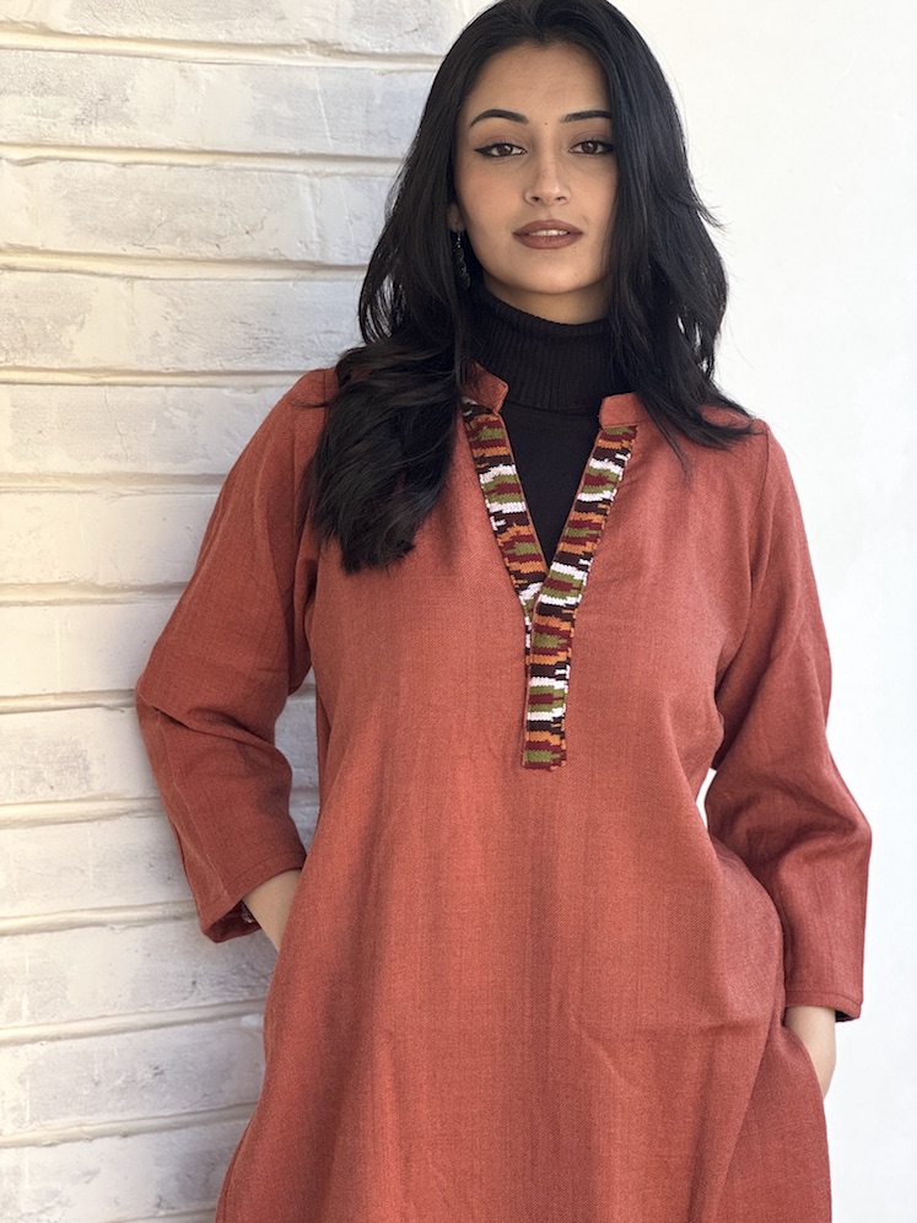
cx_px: 458
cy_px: 612
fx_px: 2720
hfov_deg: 19.1
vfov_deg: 25.3
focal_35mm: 77
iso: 80
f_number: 2.8
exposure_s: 1/99
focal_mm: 9
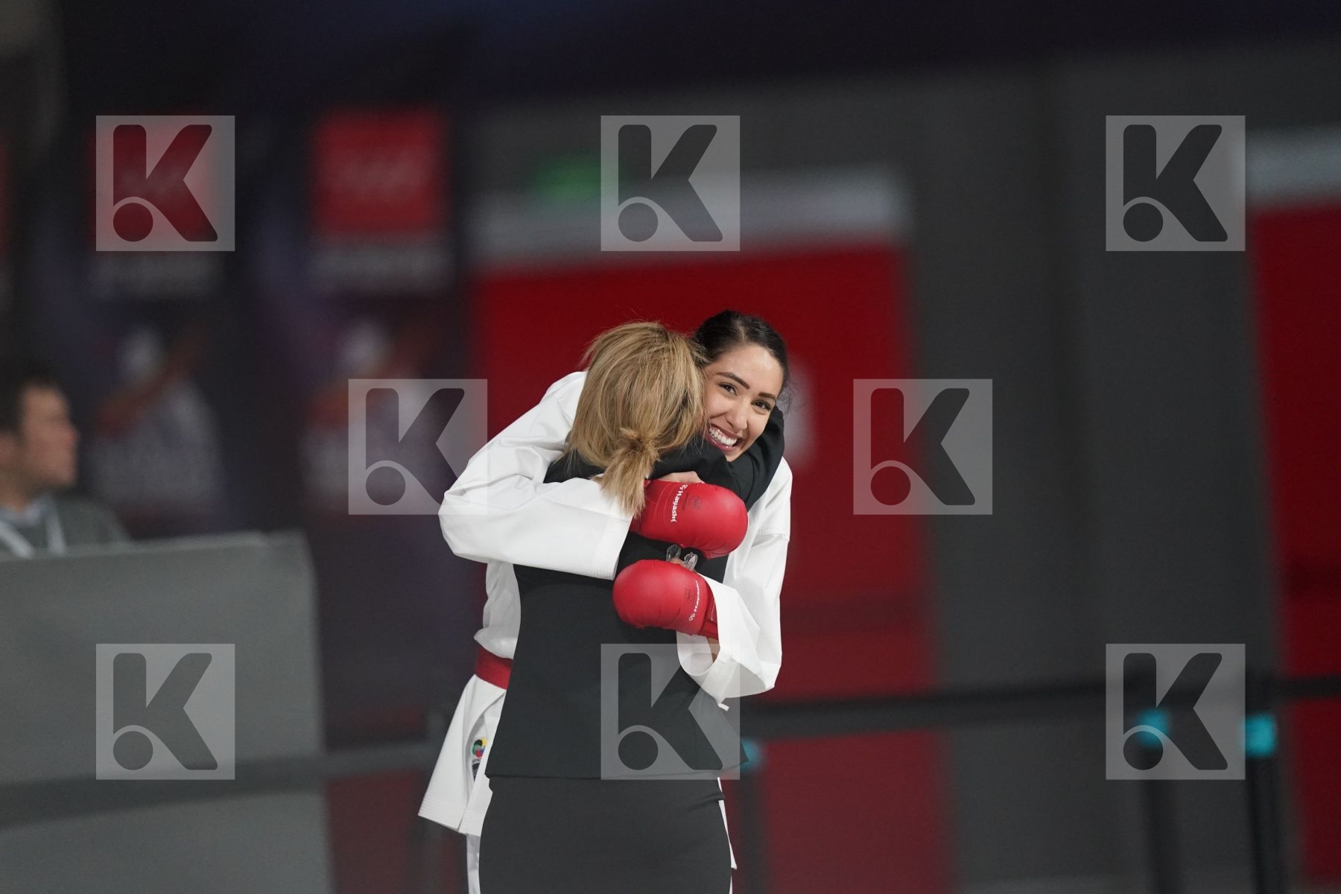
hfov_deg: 5.2
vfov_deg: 3.4
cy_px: 447
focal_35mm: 400
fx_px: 14899
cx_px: 670
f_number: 2.8
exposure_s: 1/800
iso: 6400
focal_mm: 400
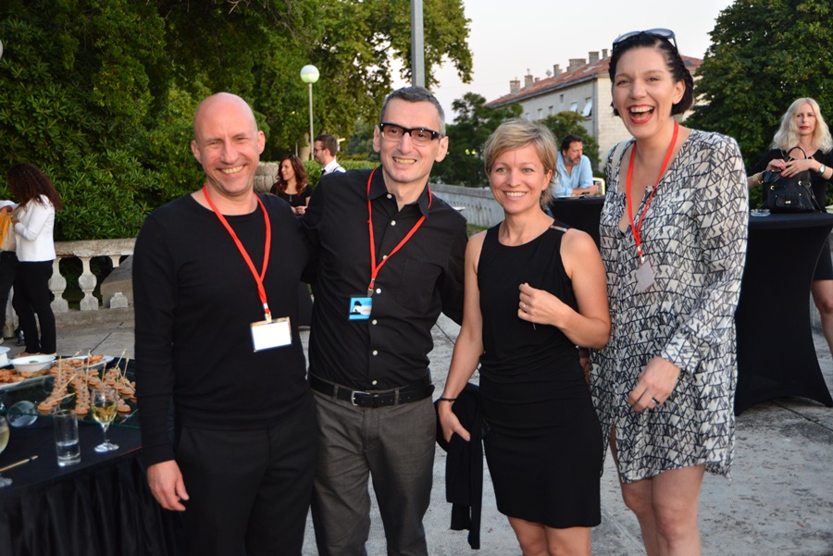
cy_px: 278
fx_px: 880
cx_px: 416
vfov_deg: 35.1
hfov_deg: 50.7
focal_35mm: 38
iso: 2000
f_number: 5
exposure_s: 1/200
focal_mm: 38
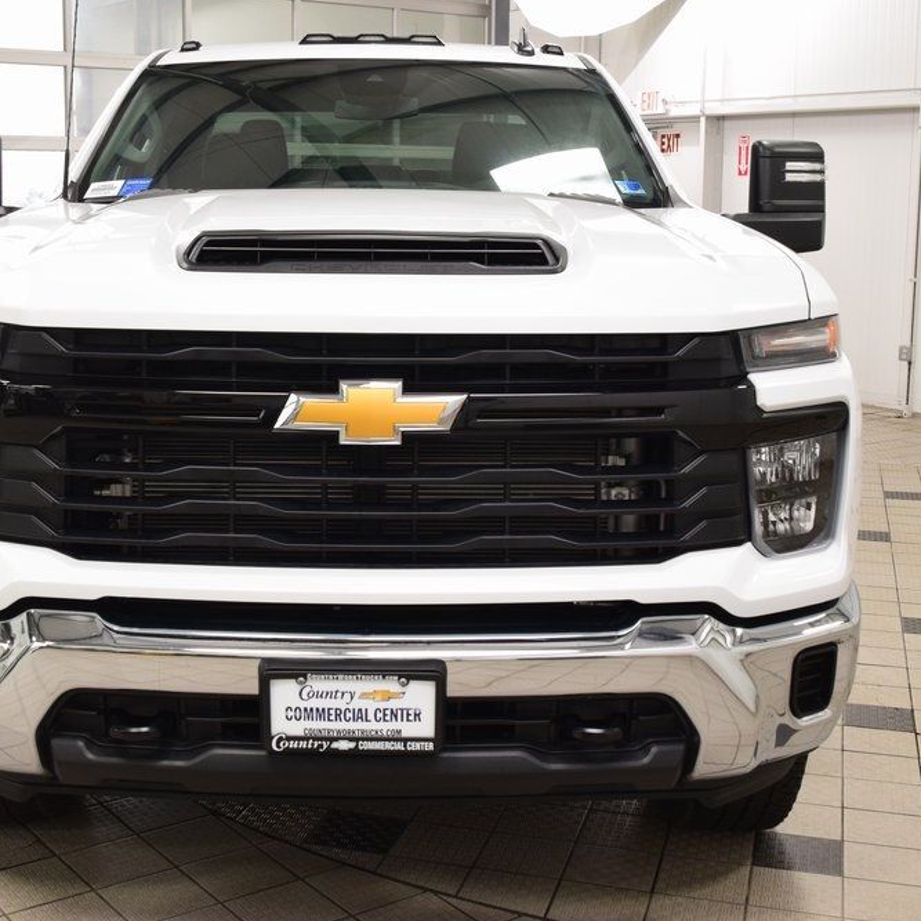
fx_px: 1415
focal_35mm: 47
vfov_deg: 36.1
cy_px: 458
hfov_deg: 36.0
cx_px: 376
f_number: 7.1
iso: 720
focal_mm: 24
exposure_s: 1/30
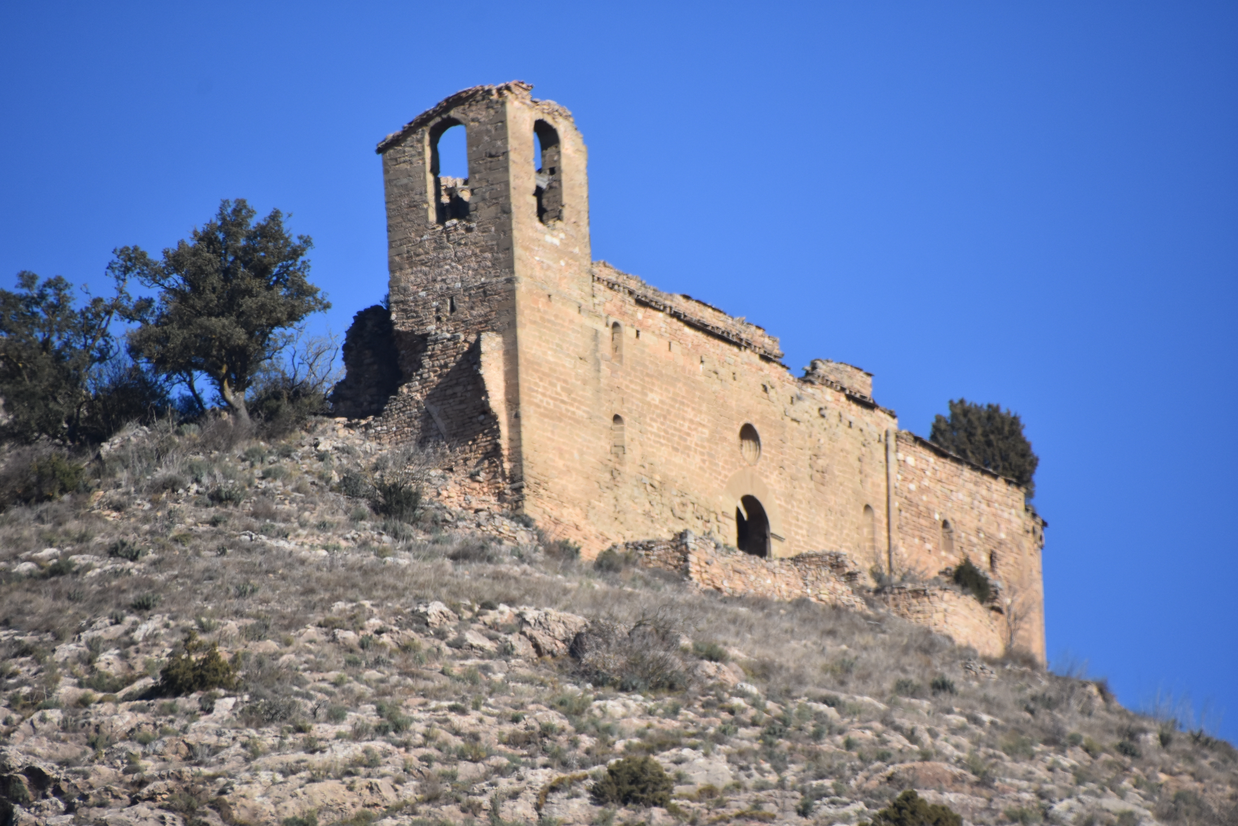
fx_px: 15478
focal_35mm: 450
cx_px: 619
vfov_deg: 3.1
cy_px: 413
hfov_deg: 4.6
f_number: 6.3
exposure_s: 1/2000
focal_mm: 300
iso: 500
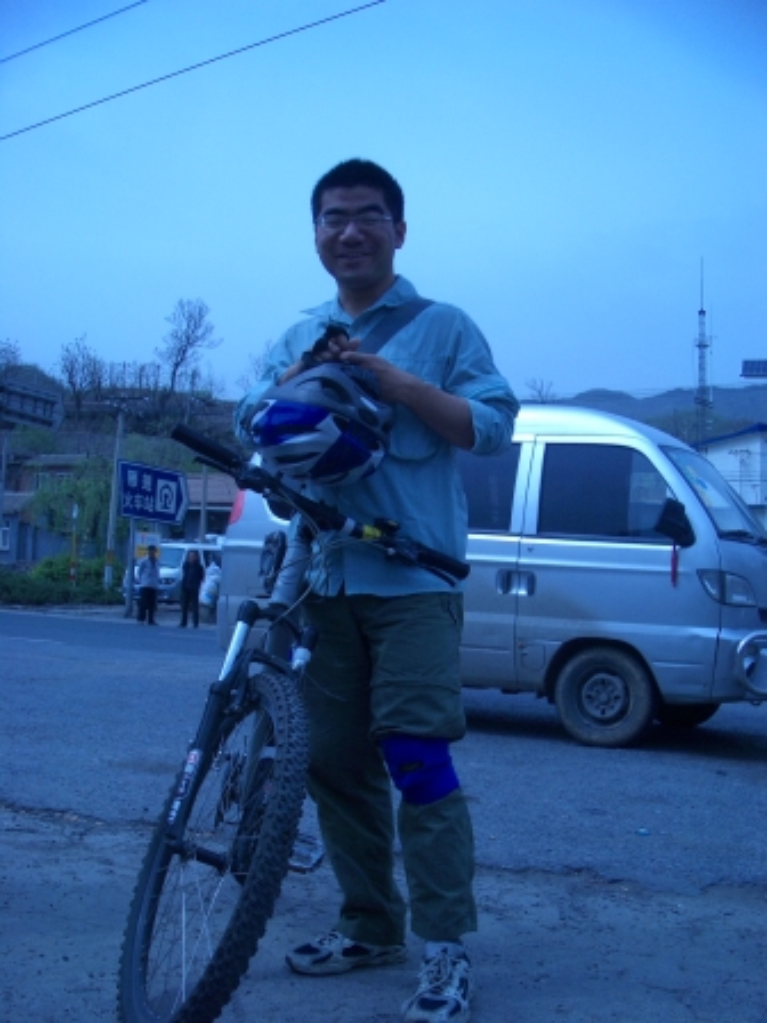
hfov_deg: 40.7
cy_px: 512
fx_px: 1034
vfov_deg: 52.6
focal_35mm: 35
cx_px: 384
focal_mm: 5.8
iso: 50
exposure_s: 1/640
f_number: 4.3
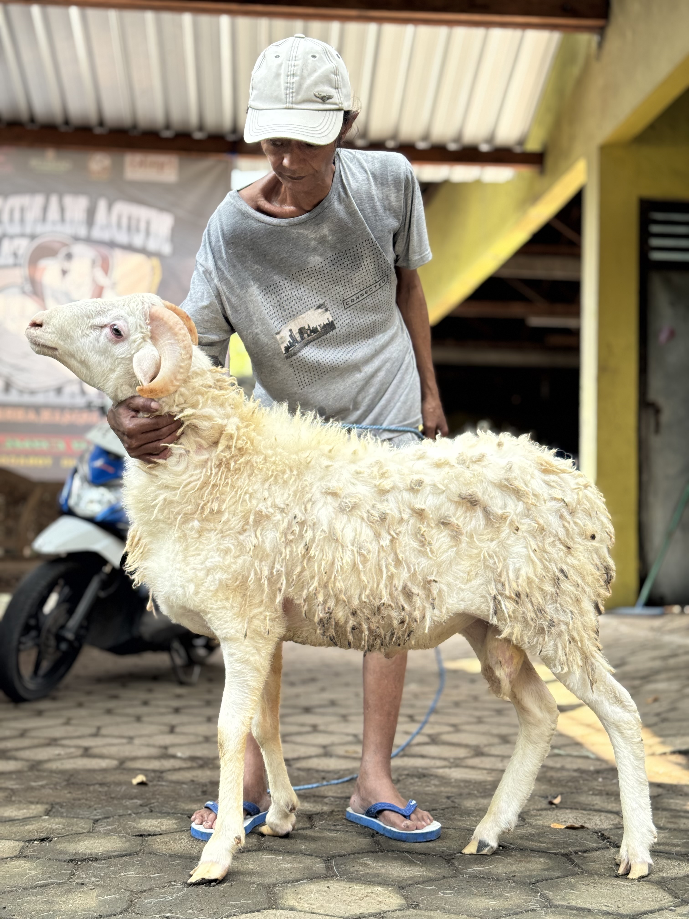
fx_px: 1274
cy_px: 460
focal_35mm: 48
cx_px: 344
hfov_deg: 30.3
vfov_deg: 39.7
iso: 64
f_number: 1.78
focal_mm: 6.76
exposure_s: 1/158
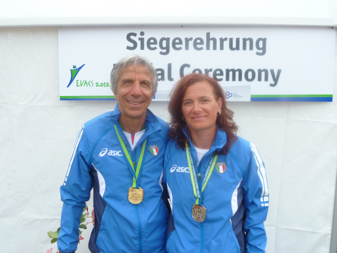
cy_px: 126
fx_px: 282
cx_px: 168
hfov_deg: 61.7
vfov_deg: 48.2
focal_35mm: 29
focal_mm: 4.7
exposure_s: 1/200
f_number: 4
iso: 80
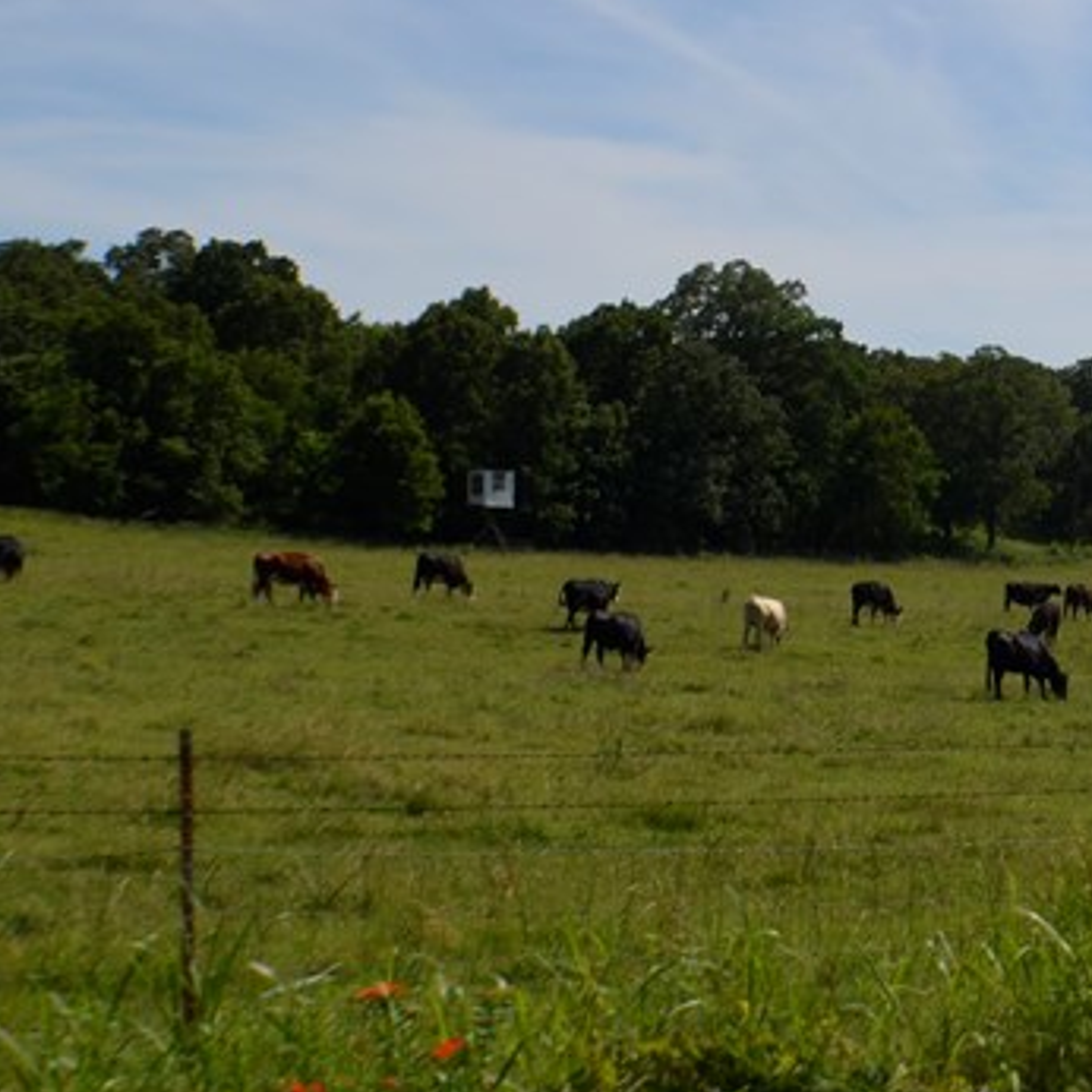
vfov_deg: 17.7
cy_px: 24
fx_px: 3426
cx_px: 1103
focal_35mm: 96
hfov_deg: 17.7
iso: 100
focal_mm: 24
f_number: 9
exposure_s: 1/320
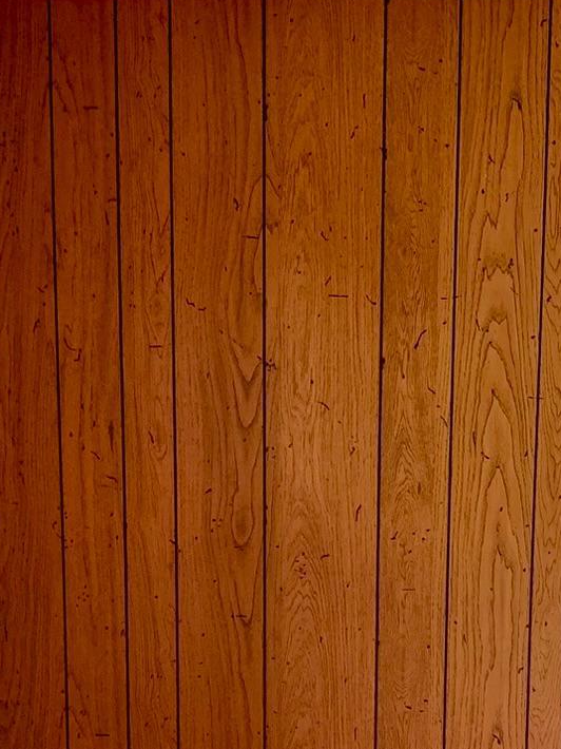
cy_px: 680
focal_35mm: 75
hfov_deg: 19.6
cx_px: 278
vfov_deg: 25.2
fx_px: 1622
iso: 64
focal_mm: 4.25
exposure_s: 1/122
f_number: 1.8
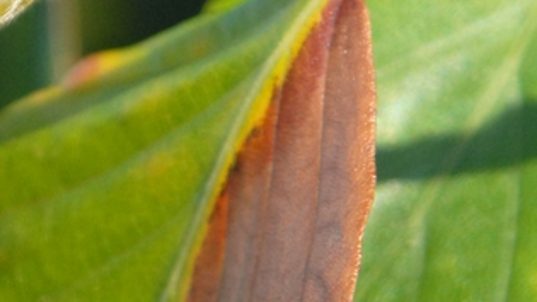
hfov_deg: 2.7
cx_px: -90
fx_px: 11285
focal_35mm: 793
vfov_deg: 1.5
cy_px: -62
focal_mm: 155
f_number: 7.1
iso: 400
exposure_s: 1/200
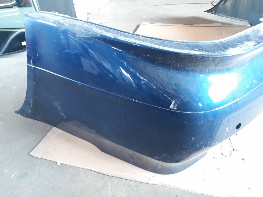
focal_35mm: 27
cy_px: 98
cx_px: 132
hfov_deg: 65.3
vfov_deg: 51.4
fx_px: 205
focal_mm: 3.6
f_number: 1.9
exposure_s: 1/20
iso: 160
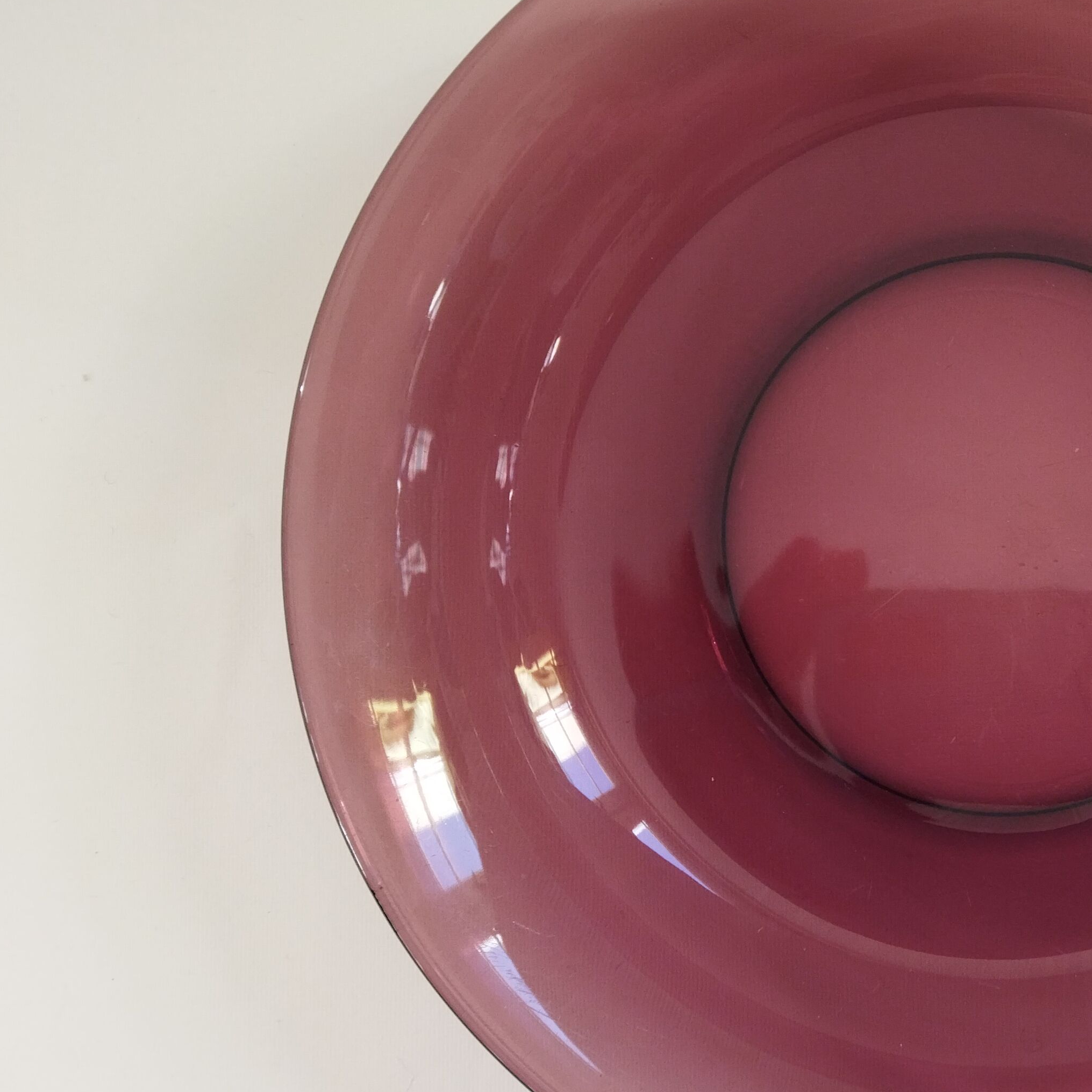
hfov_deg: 34.4
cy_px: 516
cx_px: 941
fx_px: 1677
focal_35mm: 47
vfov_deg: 36.0
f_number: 1.79
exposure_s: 1/100
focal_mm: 4.71
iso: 134
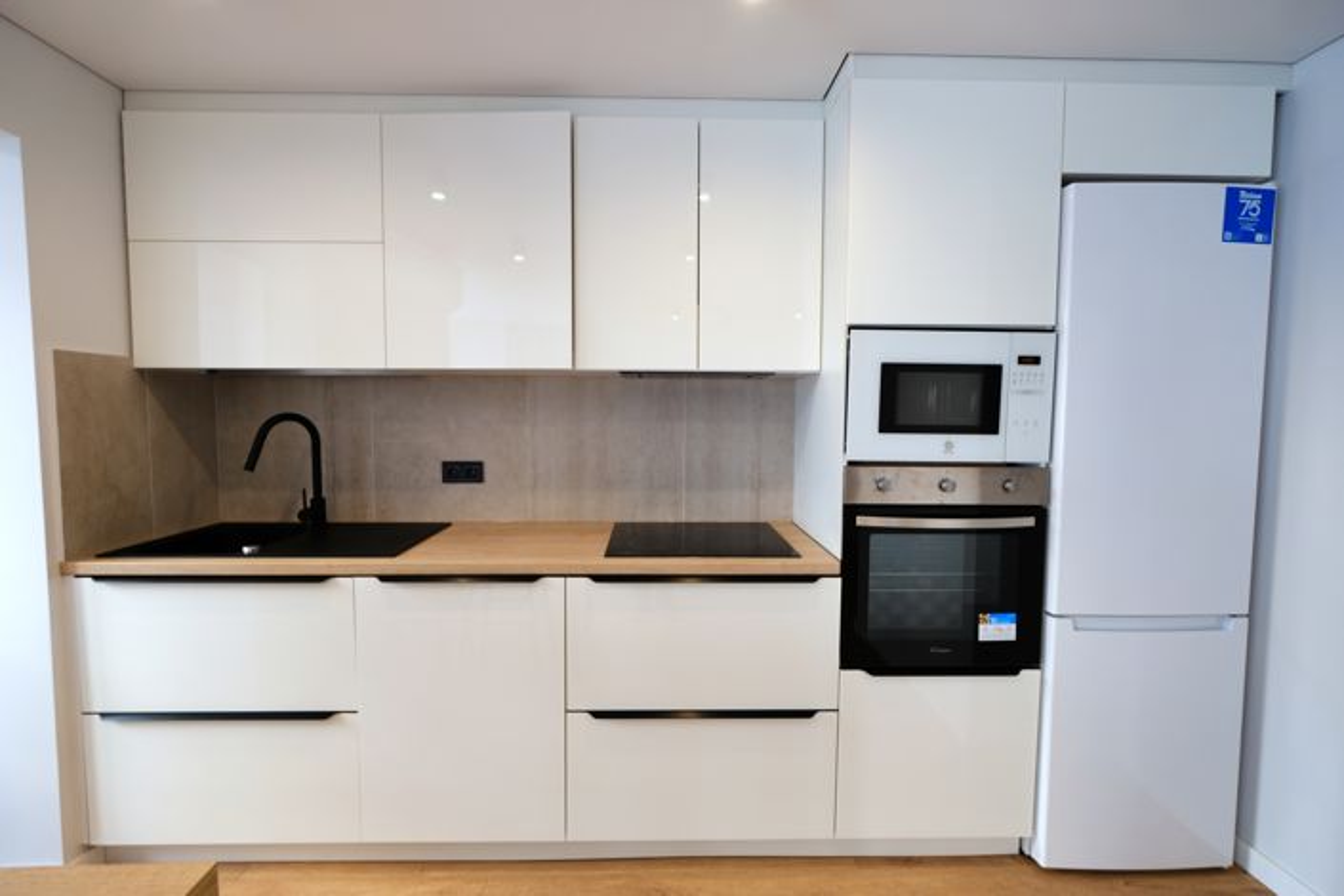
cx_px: 672
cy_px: 448
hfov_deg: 100.4
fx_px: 560
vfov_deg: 77.3
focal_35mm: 15
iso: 160
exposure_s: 1/38
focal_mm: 10
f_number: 4
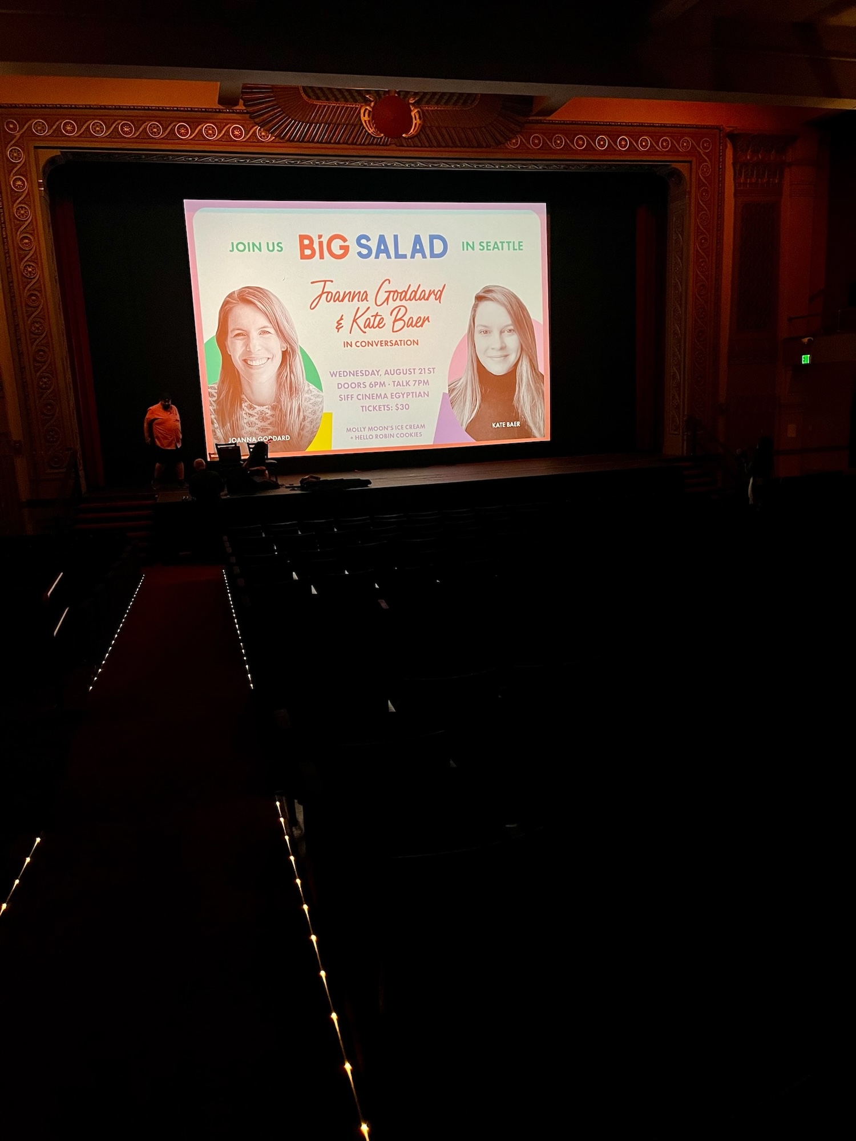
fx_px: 857
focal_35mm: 26
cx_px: 428
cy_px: 570
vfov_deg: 67.3
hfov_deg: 53.1
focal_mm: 5.1
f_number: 1.6
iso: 250
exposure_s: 1/60
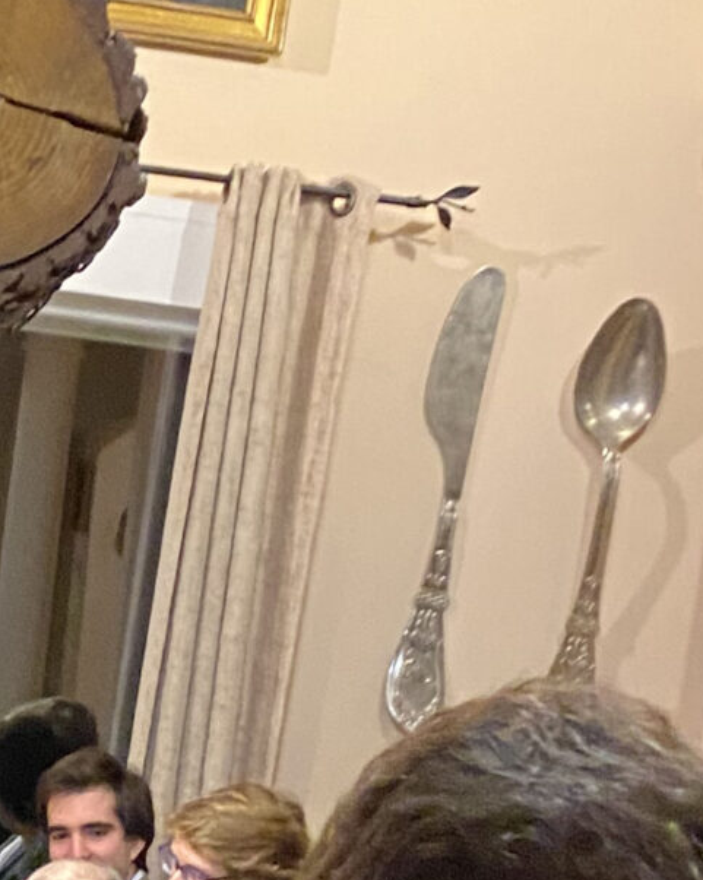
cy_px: 631
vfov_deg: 17.7
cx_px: -294
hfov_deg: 13.6
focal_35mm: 108
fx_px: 2811
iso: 320
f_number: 1.8
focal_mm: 4.25
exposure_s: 1/50
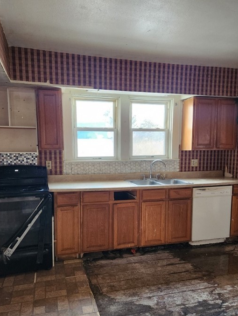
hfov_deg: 53.0
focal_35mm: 26
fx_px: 238
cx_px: 105
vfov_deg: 67.1
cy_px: 176
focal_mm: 5.4
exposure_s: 1/120
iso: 800
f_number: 1.8
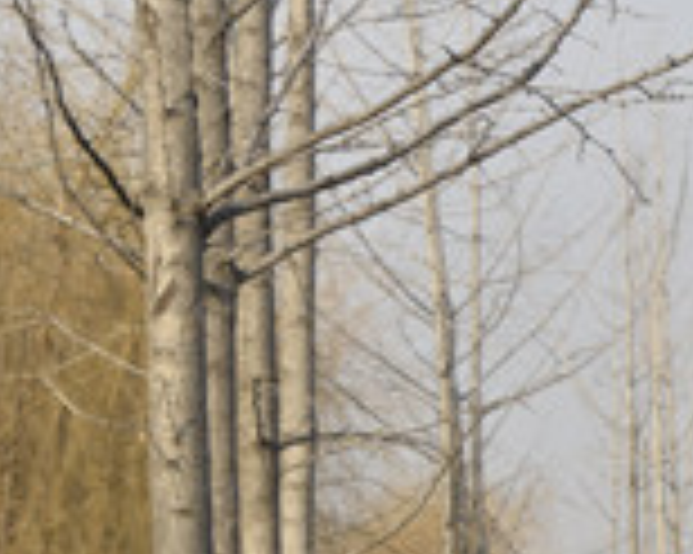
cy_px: 667
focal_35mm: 285
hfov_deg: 6.6
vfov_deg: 5.4
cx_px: 1264
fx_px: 5842
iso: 280
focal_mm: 52
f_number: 8
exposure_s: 1/500
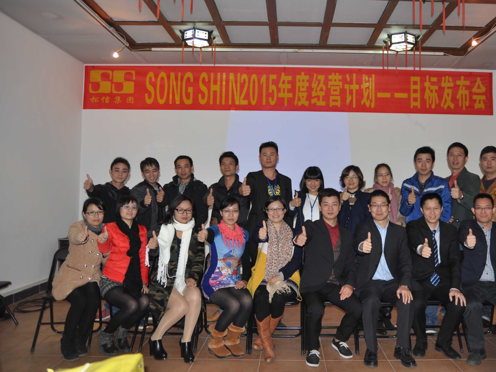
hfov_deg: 60.3
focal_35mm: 30
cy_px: 176
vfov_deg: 47.4
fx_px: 424
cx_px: 290
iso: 320
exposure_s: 1/60
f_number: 3.2
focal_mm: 17
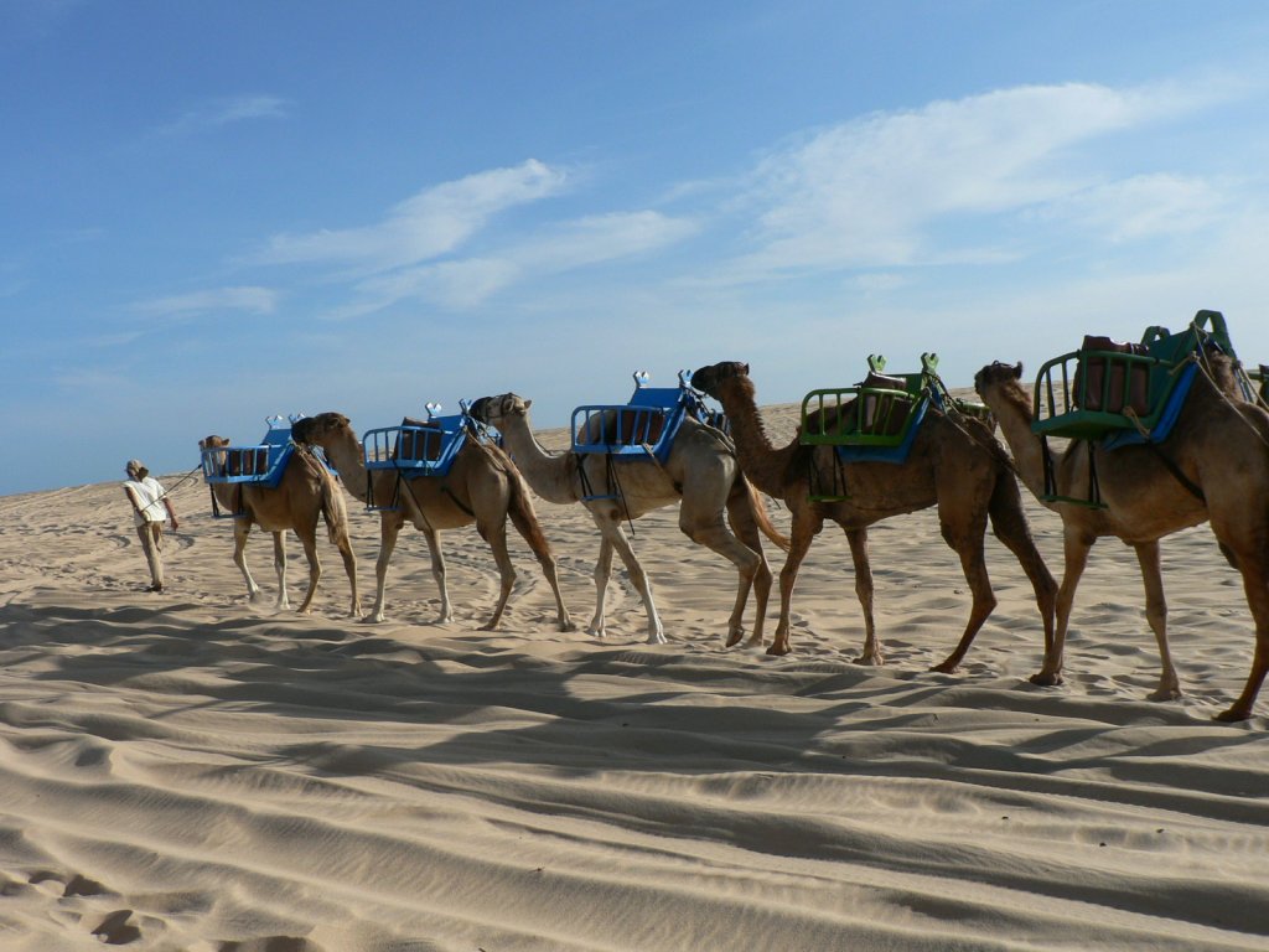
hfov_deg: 51.4
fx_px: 1320
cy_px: 476
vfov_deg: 39.7
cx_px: 634
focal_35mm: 36
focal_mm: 6
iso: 80
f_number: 5.6
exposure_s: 1/500
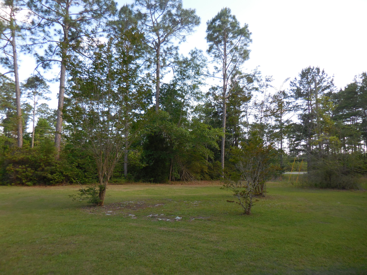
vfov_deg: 54.9
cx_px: 184
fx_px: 265
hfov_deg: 69.4
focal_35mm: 25
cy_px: 138
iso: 125
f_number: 3.3
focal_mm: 4.5
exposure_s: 1/250
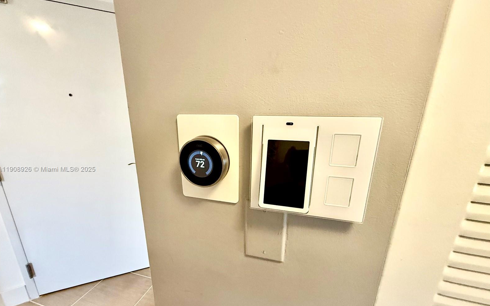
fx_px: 200
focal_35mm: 15
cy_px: 170
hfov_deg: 101.5
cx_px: 244
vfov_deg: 74.5
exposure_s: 1/120
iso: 320
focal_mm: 2.22
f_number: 2.2
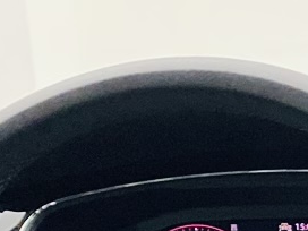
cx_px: 844
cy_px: 275
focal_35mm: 193
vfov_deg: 7.6
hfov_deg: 8.8
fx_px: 1717
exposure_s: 1/50
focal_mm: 4.25
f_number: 1.8
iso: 500
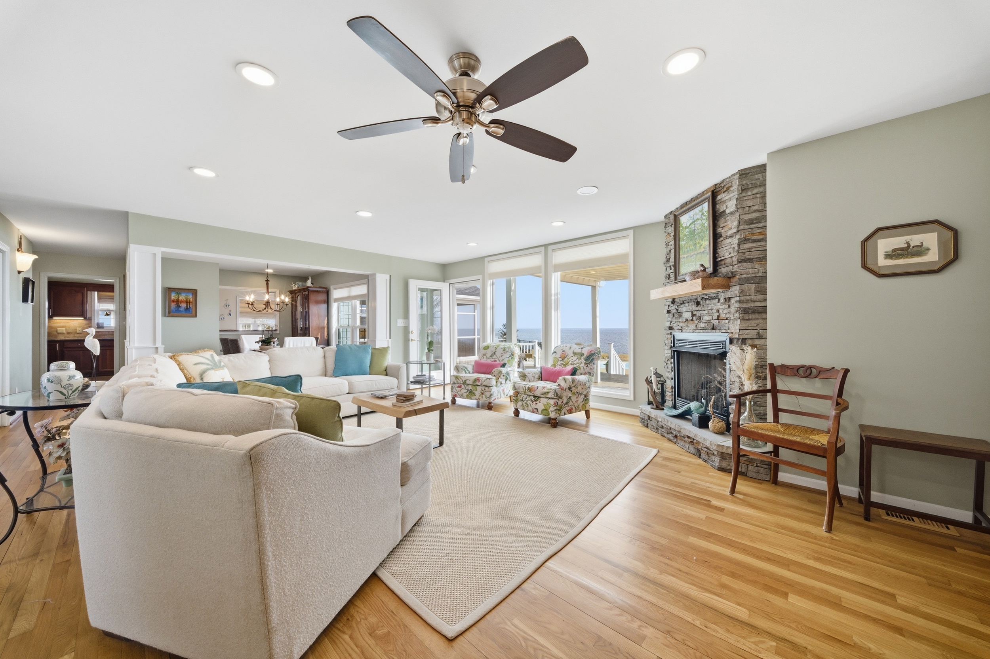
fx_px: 330
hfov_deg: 112.6
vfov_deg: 90.0
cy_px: 330
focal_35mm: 12
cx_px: 495
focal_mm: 12
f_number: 9
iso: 250
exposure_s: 1/200
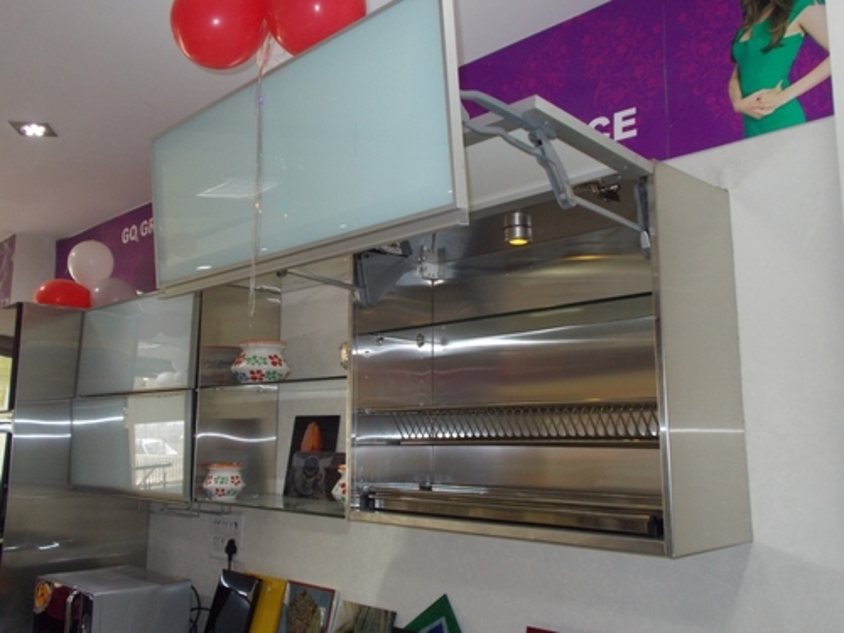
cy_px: 316
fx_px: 829
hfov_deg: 54.0
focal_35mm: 34
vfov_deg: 41.8
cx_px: 422
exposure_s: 1/25
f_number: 3.6
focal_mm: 6
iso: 200
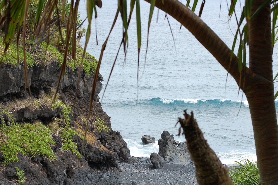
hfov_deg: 19.7
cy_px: 110
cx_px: 157
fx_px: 799
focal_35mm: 104
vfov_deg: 13.2
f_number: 10
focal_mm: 55
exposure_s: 1/250
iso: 280
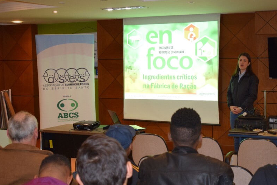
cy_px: 113
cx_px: 153
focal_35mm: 62
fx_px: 477
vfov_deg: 21.9
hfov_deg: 32.4
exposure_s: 1/60
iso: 1250
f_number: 4.5
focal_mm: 32
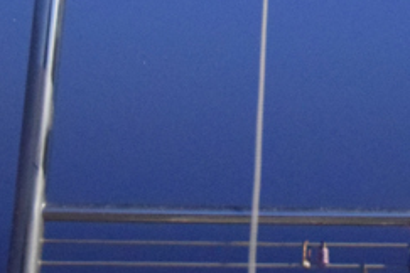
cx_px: 410
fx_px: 1150
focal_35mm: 101
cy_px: -243
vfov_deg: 12.2
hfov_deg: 19.6
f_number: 3.5
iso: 6400
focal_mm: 16
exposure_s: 8
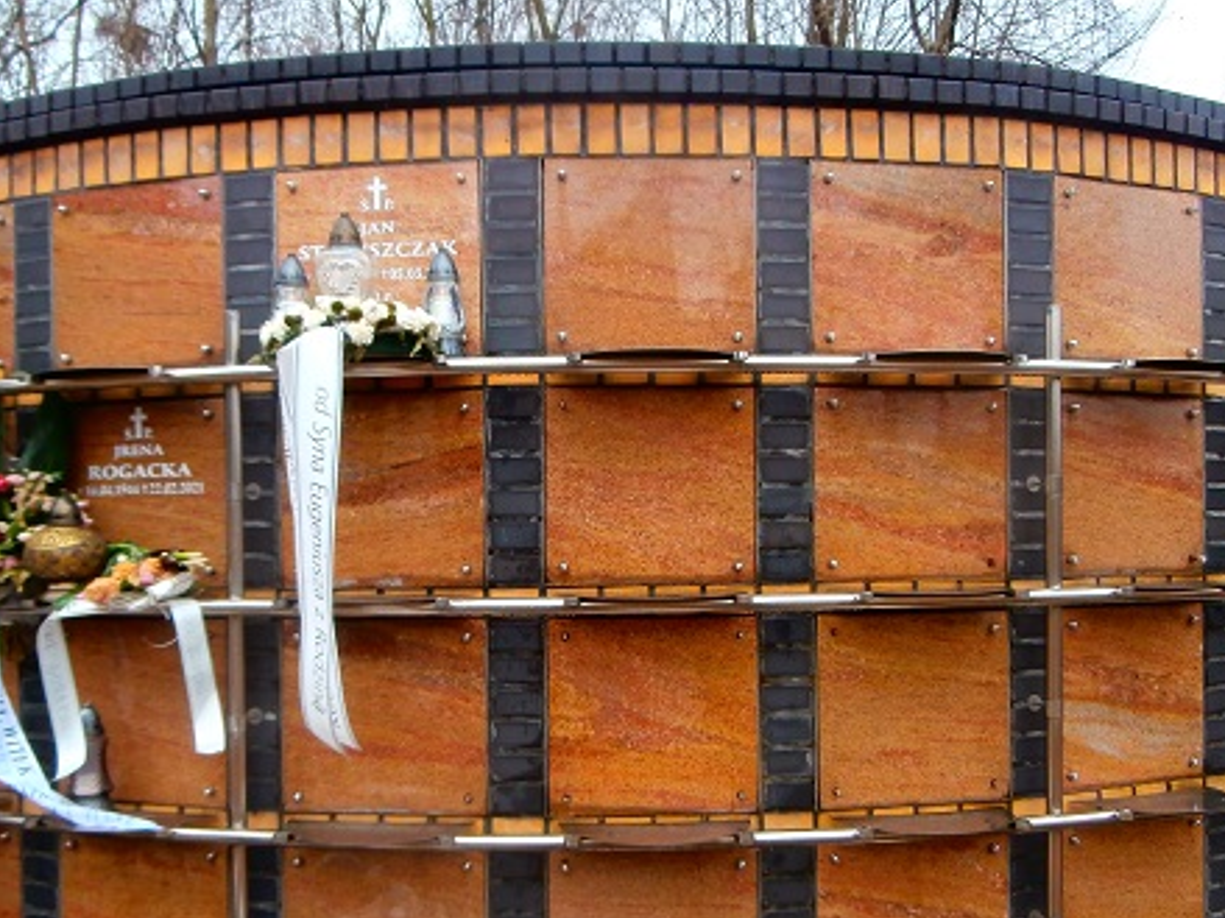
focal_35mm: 35
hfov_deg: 52.6
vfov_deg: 40.6
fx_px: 1238
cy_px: 525
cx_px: 594
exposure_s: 1/125
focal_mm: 4.2
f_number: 3
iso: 100
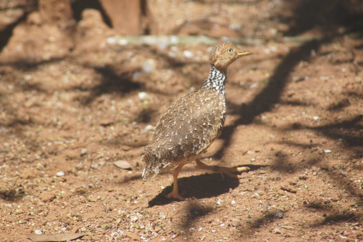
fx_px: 4535
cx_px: 182
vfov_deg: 3.1
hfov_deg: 4.6
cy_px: 121
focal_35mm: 450
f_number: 8
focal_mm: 300
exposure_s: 1/500
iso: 400
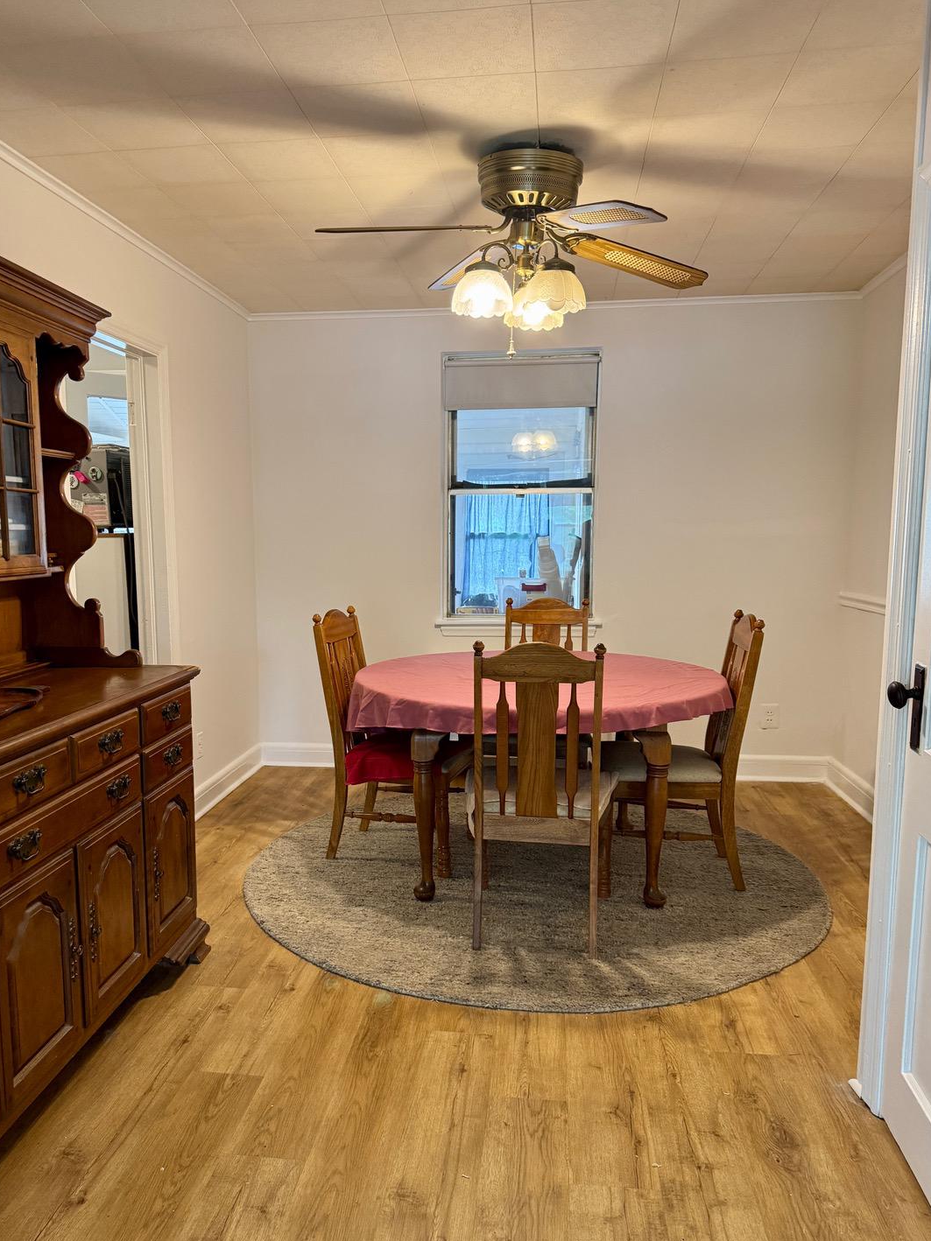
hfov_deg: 53.0
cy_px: 657
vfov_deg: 67.3
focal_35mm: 26
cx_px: 442
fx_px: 933
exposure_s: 1/60
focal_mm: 6.76
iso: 400
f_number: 1.78
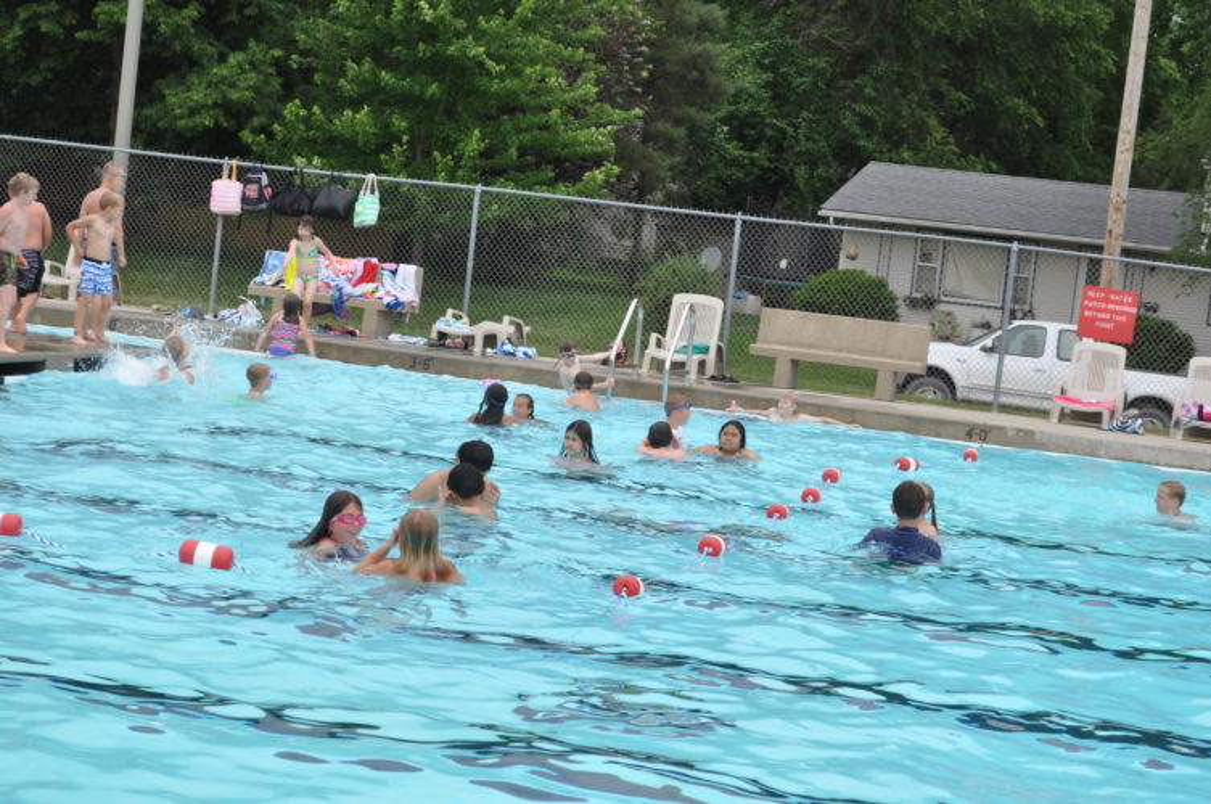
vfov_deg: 16.5
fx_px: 2772
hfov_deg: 24.6
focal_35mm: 82
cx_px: 606
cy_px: 402
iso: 200
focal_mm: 55
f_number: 7.1
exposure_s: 1/200
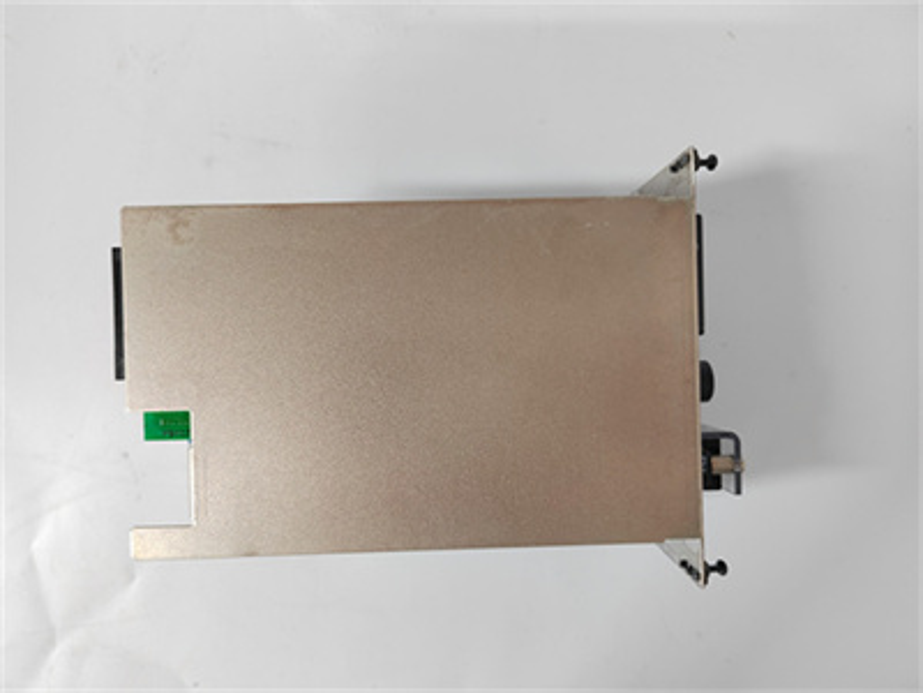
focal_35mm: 23
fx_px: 613
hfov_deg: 73.9
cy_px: 346
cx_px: 462
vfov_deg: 58.9
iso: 1463
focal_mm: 5.52
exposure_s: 1/50
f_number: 1.9
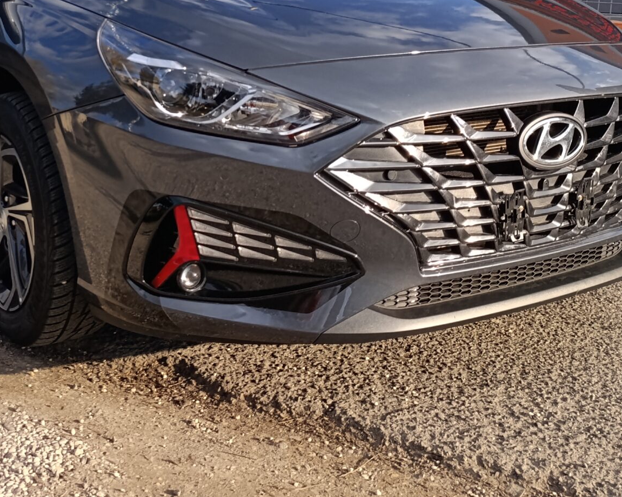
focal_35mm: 50
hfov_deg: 36.6
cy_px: 65
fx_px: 921
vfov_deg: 29.2
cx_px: 170
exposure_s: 1/238
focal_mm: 6.14
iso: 50
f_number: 1.6
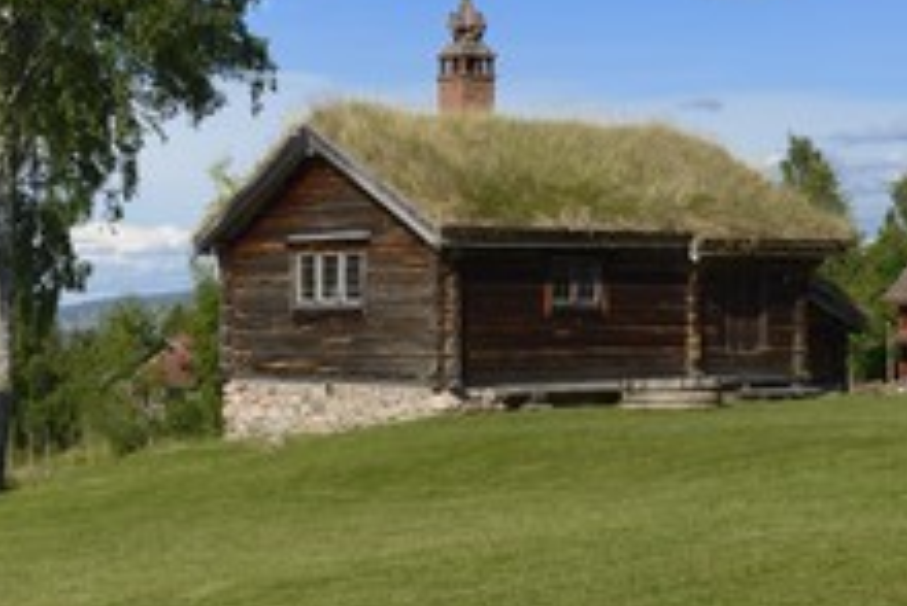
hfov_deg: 25.0
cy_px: 251
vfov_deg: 17.1
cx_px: 198
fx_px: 2017
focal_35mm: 80
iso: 200
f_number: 9
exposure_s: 1/500
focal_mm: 42
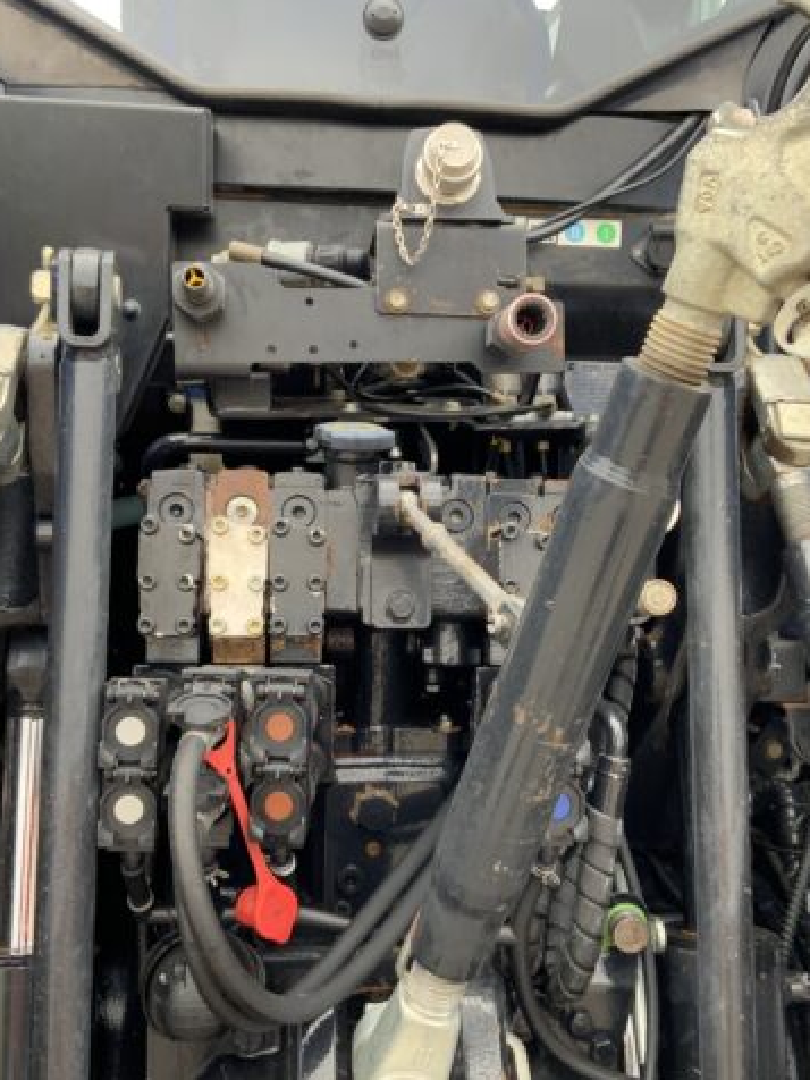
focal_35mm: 39
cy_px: 540
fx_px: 1217
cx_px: 429
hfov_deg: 36.8
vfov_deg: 47.9
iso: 25
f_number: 1.8
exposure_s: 1/122
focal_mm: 3
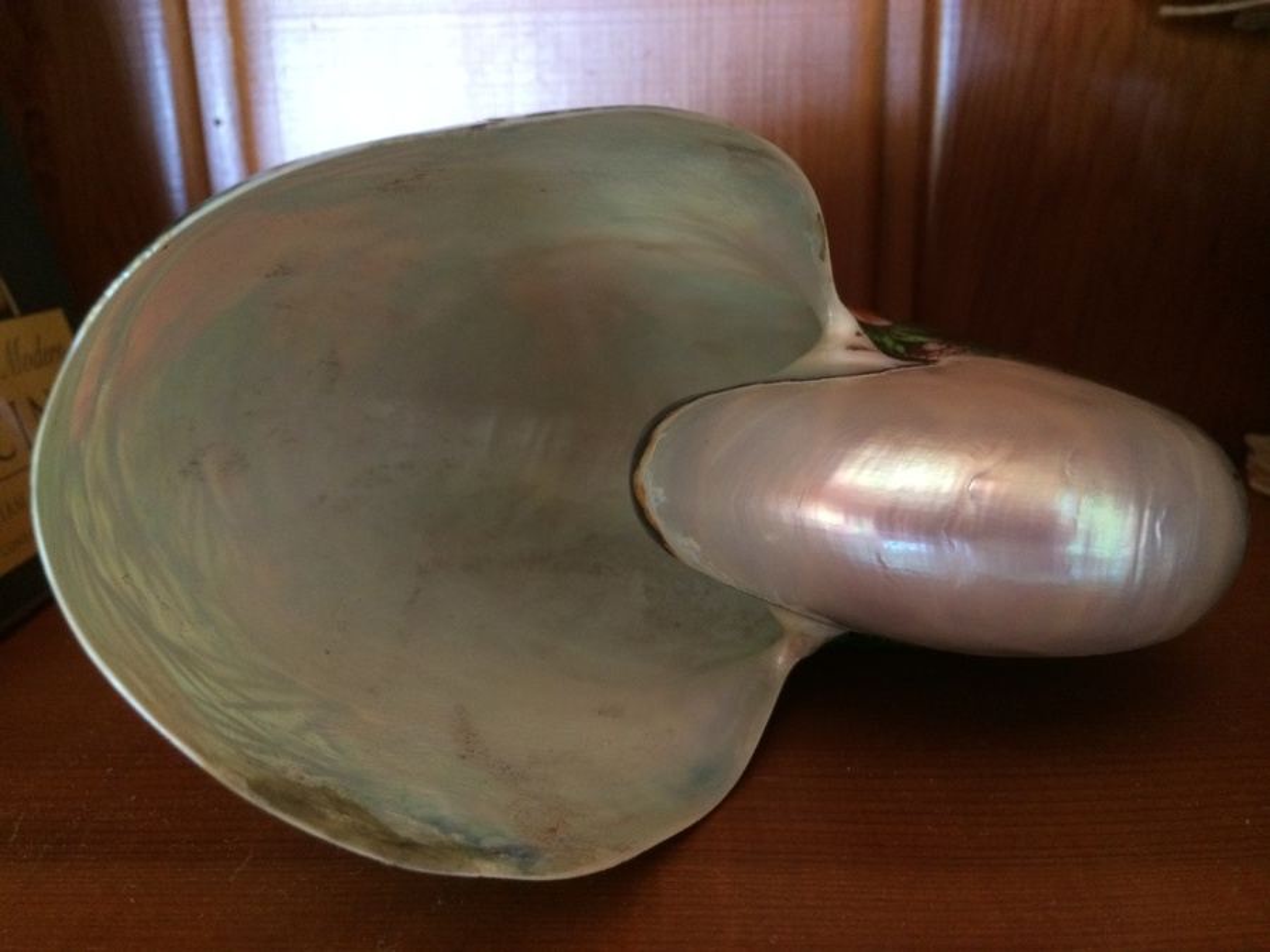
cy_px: 476
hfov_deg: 60.0
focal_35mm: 30
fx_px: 1101
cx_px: 635
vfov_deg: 46.8
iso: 320
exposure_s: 1/20
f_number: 2.2
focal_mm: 4.12
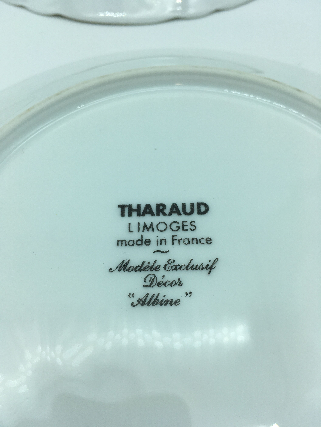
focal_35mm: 29
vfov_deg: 61.7
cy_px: 214
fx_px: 359
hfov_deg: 48.2
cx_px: 160
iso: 25
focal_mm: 4.15
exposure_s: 1/450
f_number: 2.2
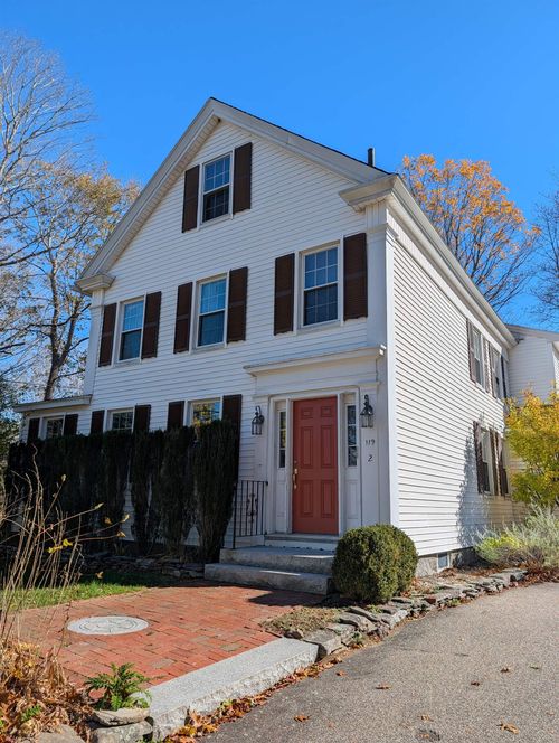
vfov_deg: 71.5
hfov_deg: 56.9
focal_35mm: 24
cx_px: 280
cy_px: 372
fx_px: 515
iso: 19
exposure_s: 1/1577
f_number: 1.68
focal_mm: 6.9
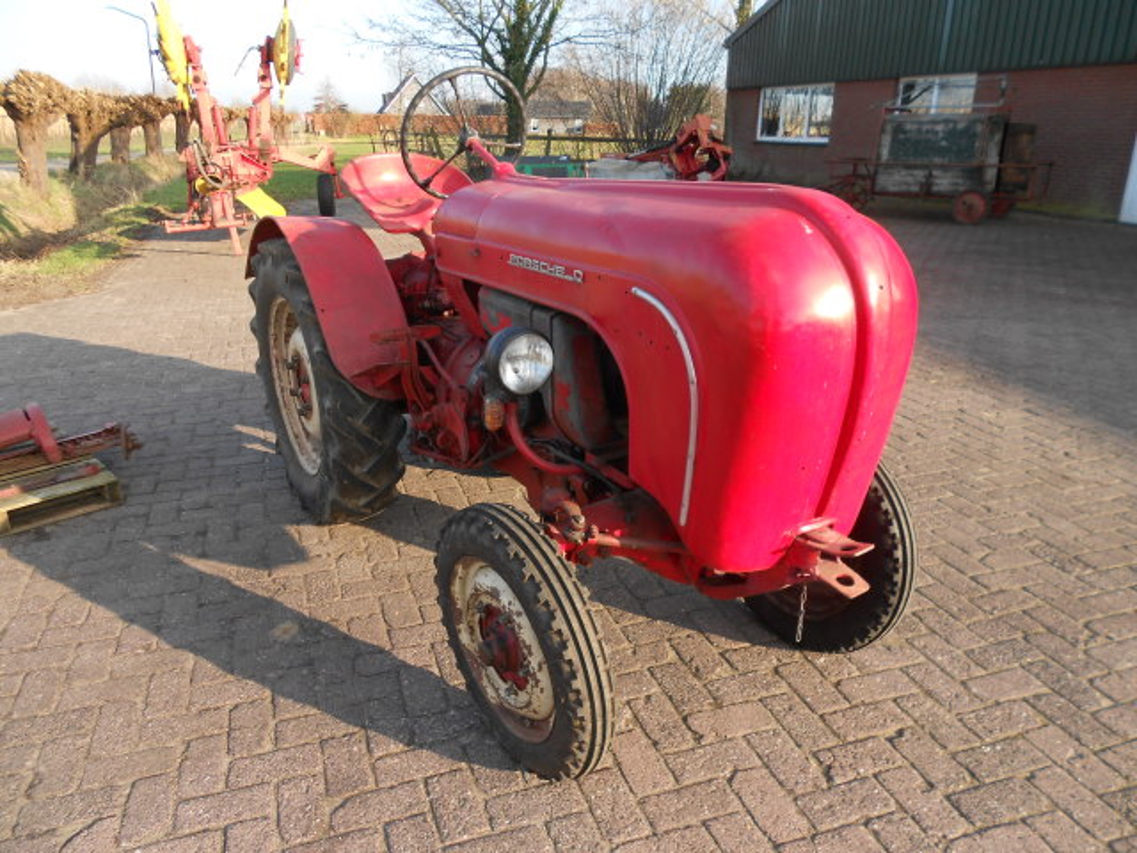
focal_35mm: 26
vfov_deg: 53.1
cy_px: 426
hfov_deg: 67.3
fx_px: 854
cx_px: 568
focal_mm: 4.6
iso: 80
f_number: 3.2
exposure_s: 1/200
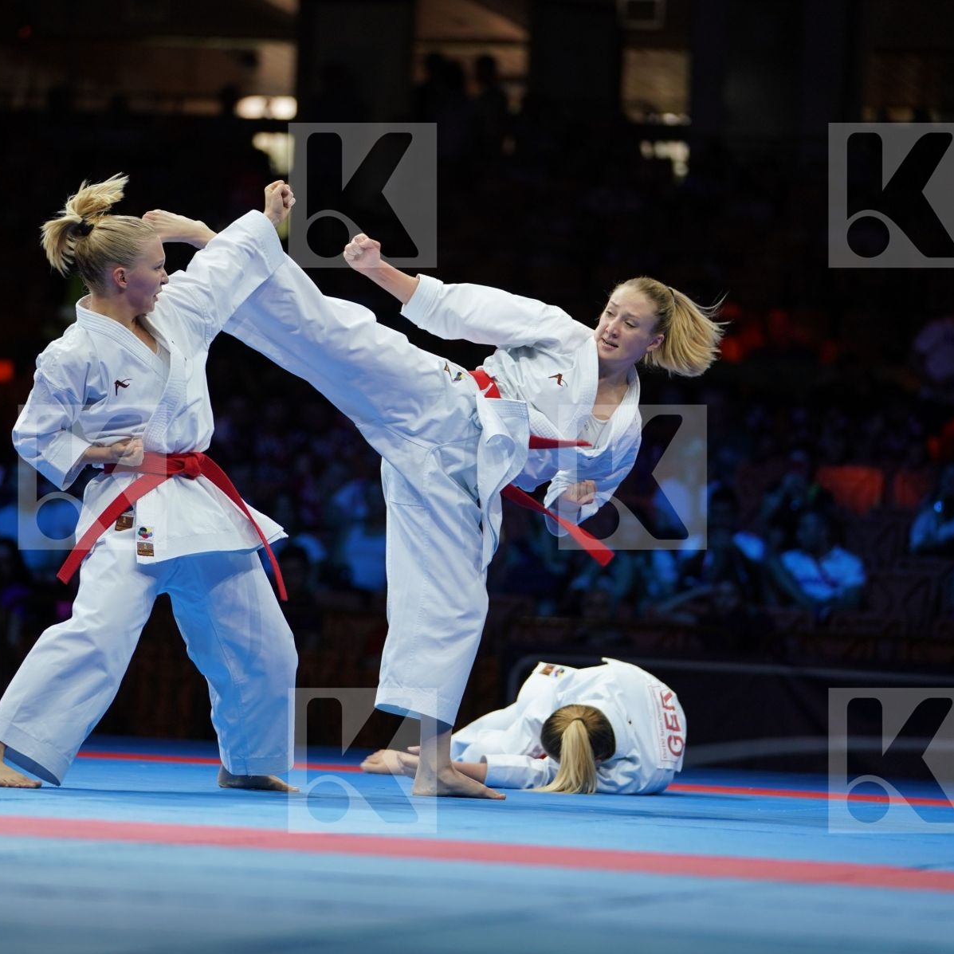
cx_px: 363
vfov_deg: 10.3
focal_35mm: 170
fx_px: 5301
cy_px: 477
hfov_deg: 10.3
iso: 500
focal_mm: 133
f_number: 2.8
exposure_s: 1/500
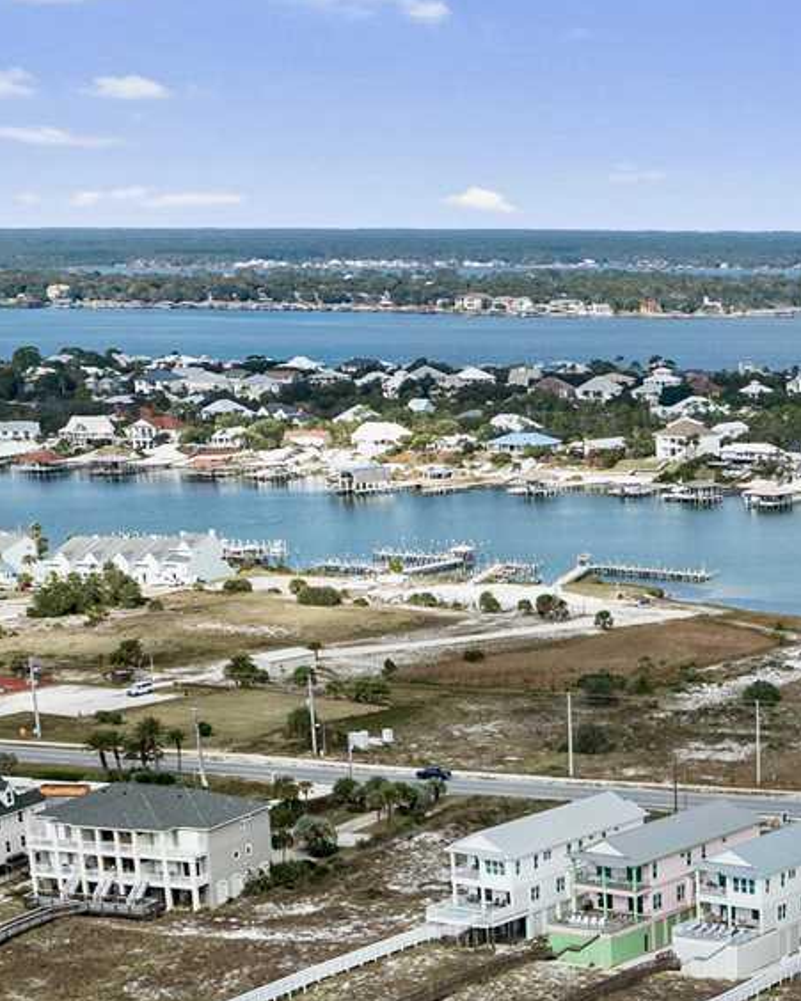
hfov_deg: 17.3
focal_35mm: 85
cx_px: 950
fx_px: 2519
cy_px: 1204
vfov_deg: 20.9
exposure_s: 1/1600
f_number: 2.8
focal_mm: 12.29
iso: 100
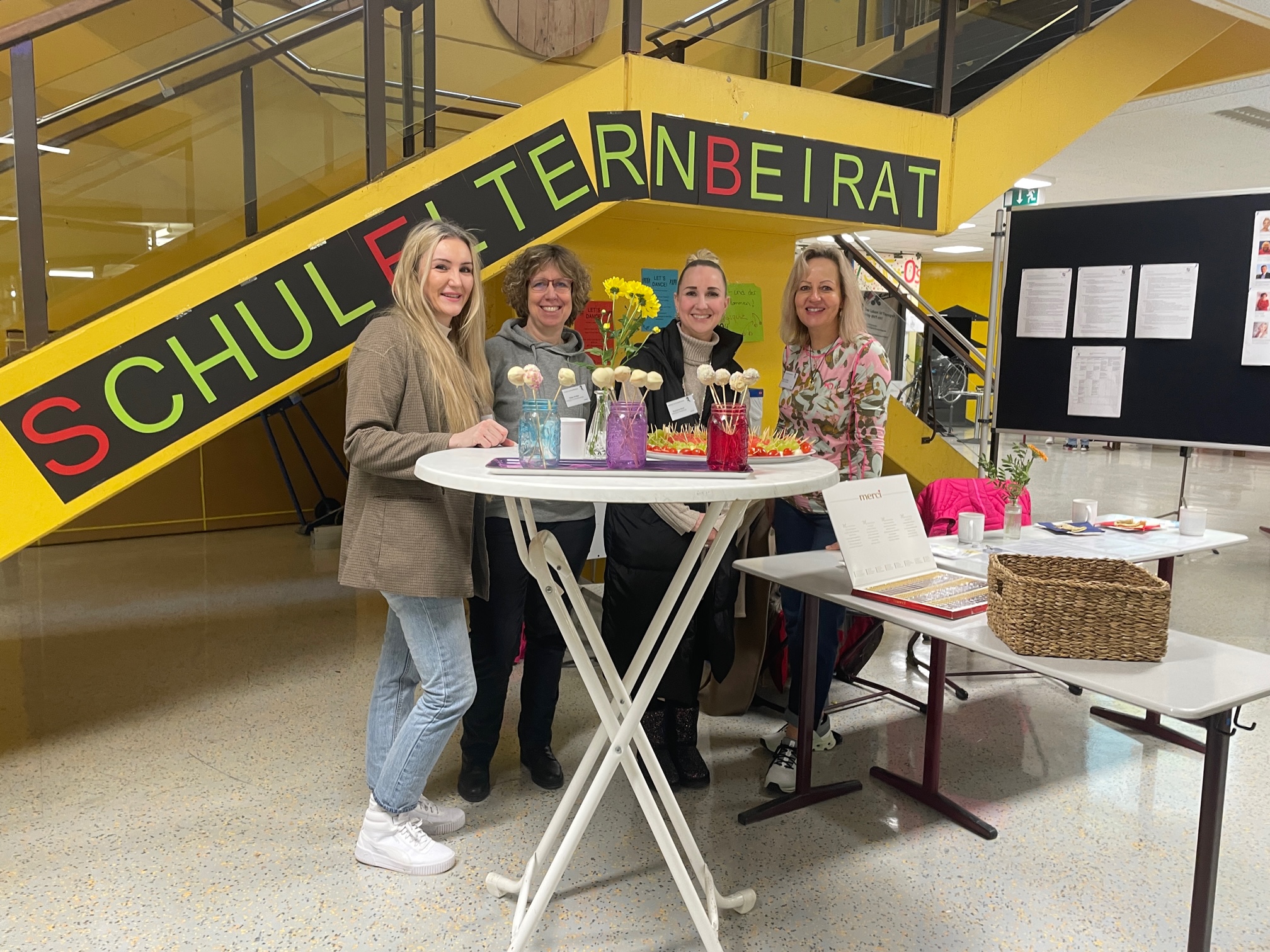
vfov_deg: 53.1
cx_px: 635
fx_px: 954
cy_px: 476
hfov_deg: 67.3
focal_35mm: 26
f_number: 1.6
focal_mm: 4.2
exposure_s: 1/50
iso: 125
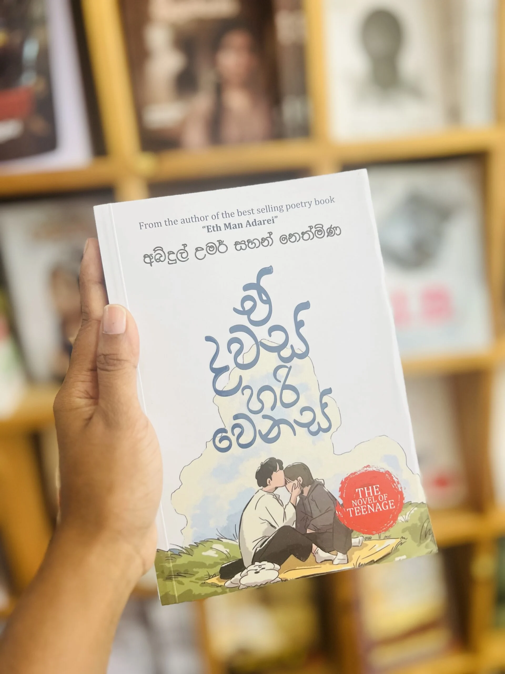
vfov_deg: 67.3
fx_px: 506
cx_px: 252
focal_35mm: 26
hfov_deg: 53.1
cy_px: 337
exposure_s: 1/116
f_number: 1.5
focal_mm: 5.7
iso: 125
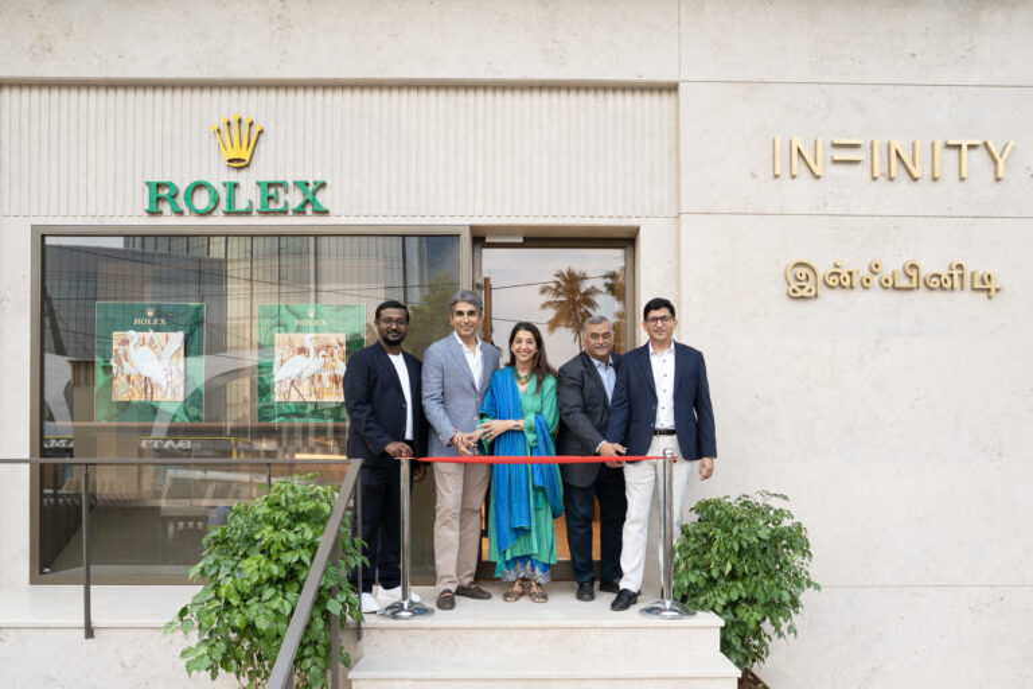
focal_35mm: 20
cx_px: 516
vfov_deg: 61.9
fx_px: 574
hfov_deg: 84.0
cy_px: 344
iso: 400
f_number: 4.5
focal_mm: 20
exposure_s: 1/200
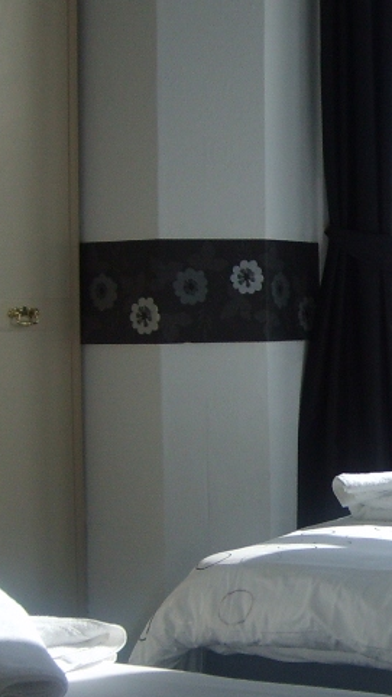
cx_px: 479
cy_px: 402
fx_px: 1497
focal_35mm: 81
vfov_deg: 26.2
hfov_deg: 14.4
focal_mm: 5.8
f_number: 2.8
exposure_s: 1/750
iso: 50
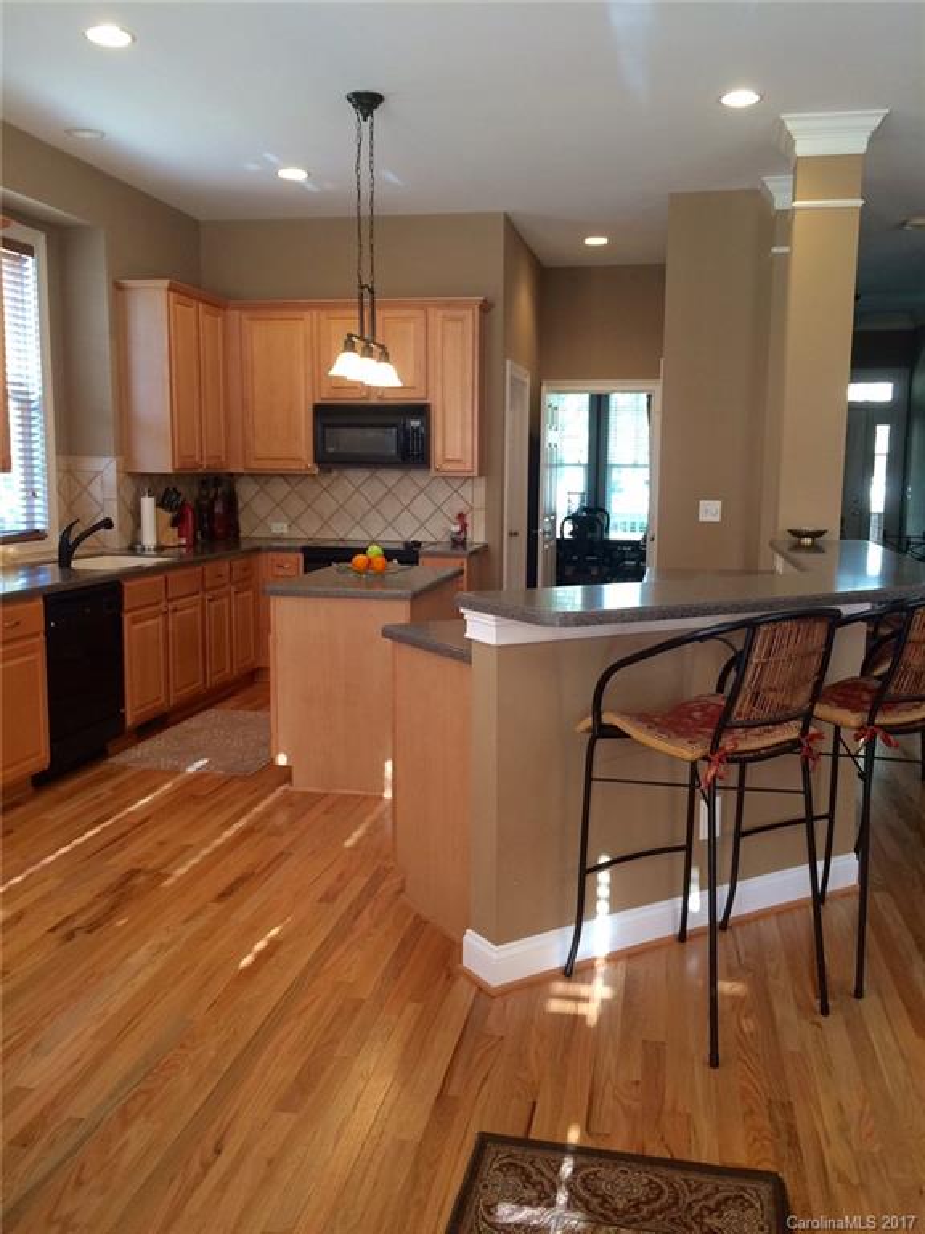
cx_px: 462
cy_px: 617
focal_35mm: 29
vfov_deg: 61.7
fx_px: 1033
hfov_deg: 48.2
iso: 80
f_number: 2.2
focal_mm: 4.15
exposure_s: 1/30
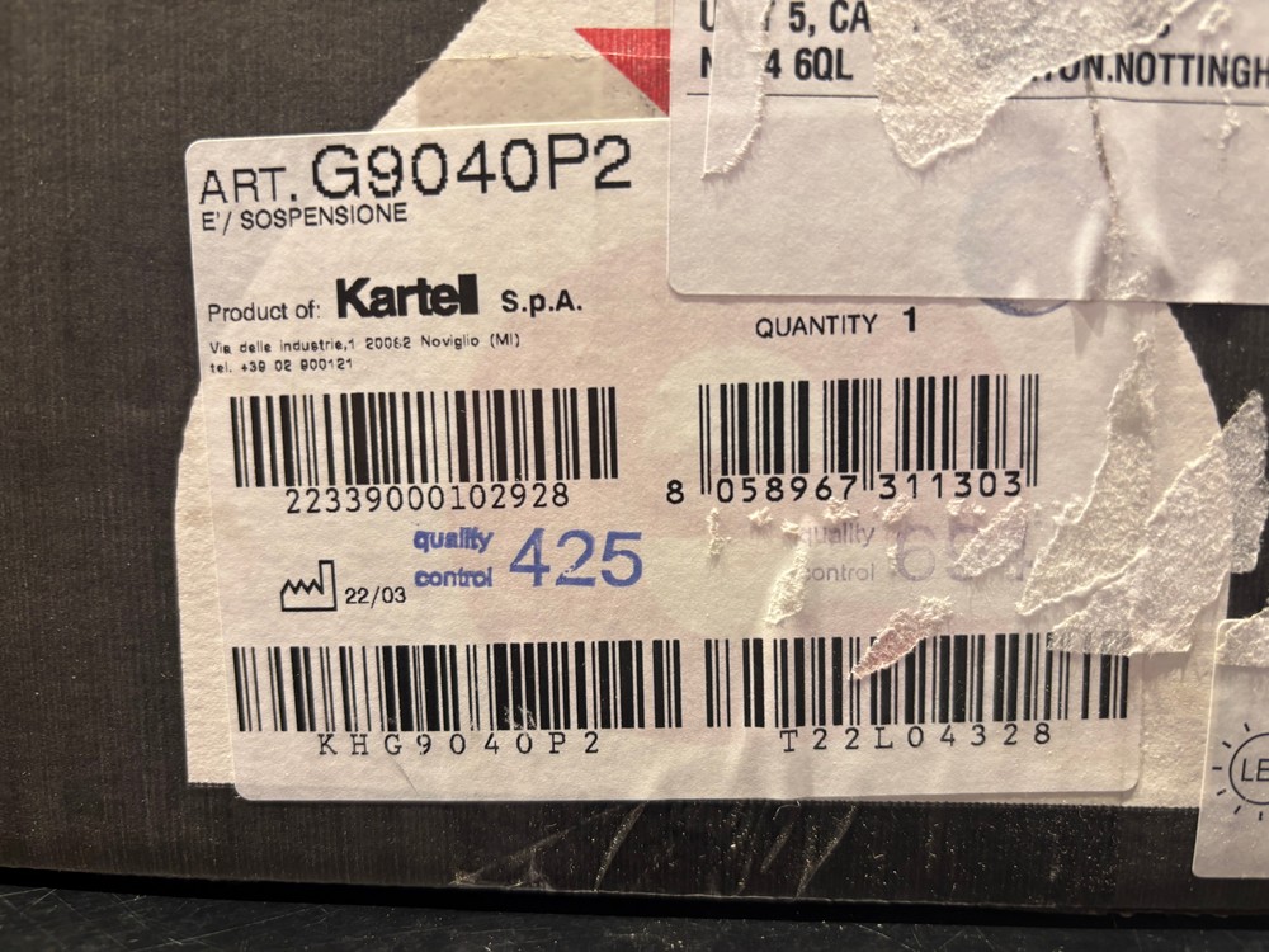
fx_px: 953
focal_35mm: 26
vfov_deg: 53.1
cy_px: 476
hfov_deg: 67.3
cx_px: 634
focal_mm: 5.96
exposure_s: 1/50
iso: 100
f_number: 1.6
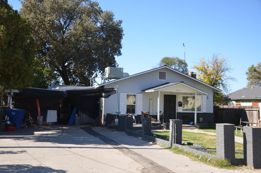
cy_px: 86
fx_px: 282
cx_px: 130
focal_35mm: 39
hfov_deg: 49.6
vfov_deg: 34.1
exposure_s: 1/250
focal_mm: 26
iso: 100
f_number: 6.3
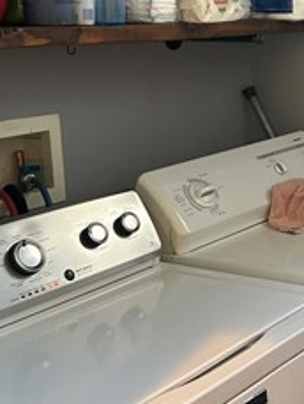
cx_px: 308
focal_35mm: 67
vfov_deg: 28.7
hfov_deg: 21.2
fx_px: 784
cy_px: 122
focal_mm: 6.86
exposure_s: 1/60
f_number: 1.78
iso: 640
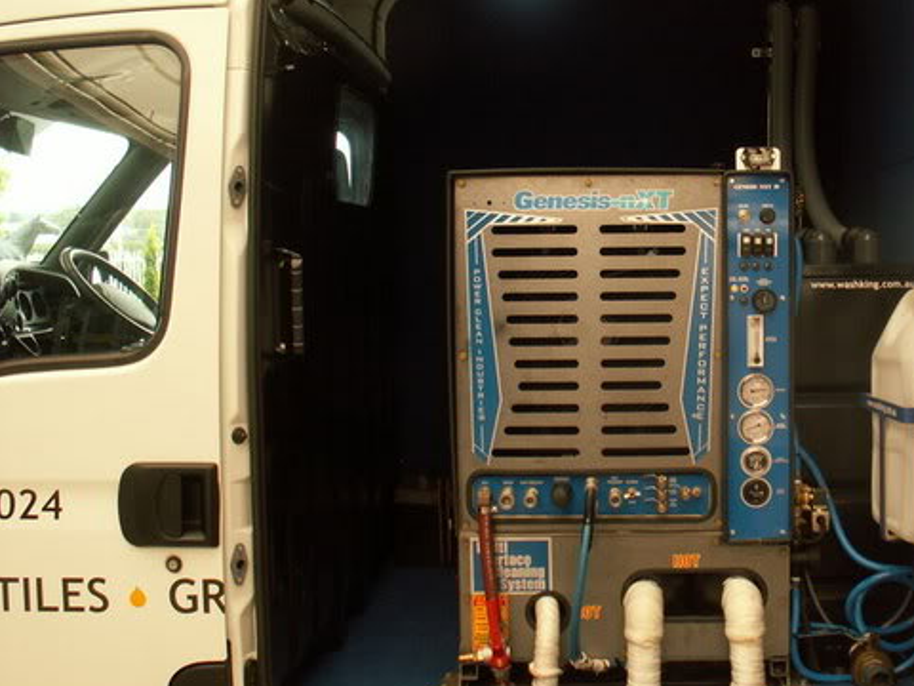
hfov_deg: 39.2
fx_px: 1267
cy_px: 301
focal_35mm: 48
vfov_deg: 30.2
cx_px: 607
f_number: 2.8
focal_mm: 5.89
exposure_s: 1/40
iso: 64
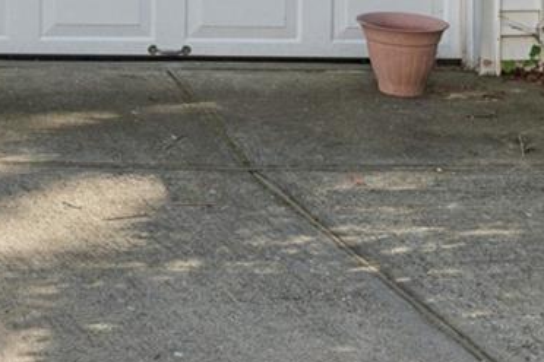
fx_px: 1496
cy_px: -291
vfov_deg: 12.6
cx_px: -158
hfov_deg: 19.1
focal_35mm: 99
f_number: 8
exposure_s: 1/160
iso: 125
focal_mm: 18
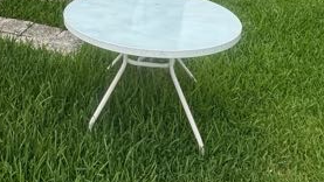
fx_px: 395
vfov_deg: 20.2
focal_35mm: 46
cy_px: -127
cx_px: 83
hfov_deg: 43.2
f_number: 2.2
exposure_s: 1/99
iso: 80
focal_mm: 2.22
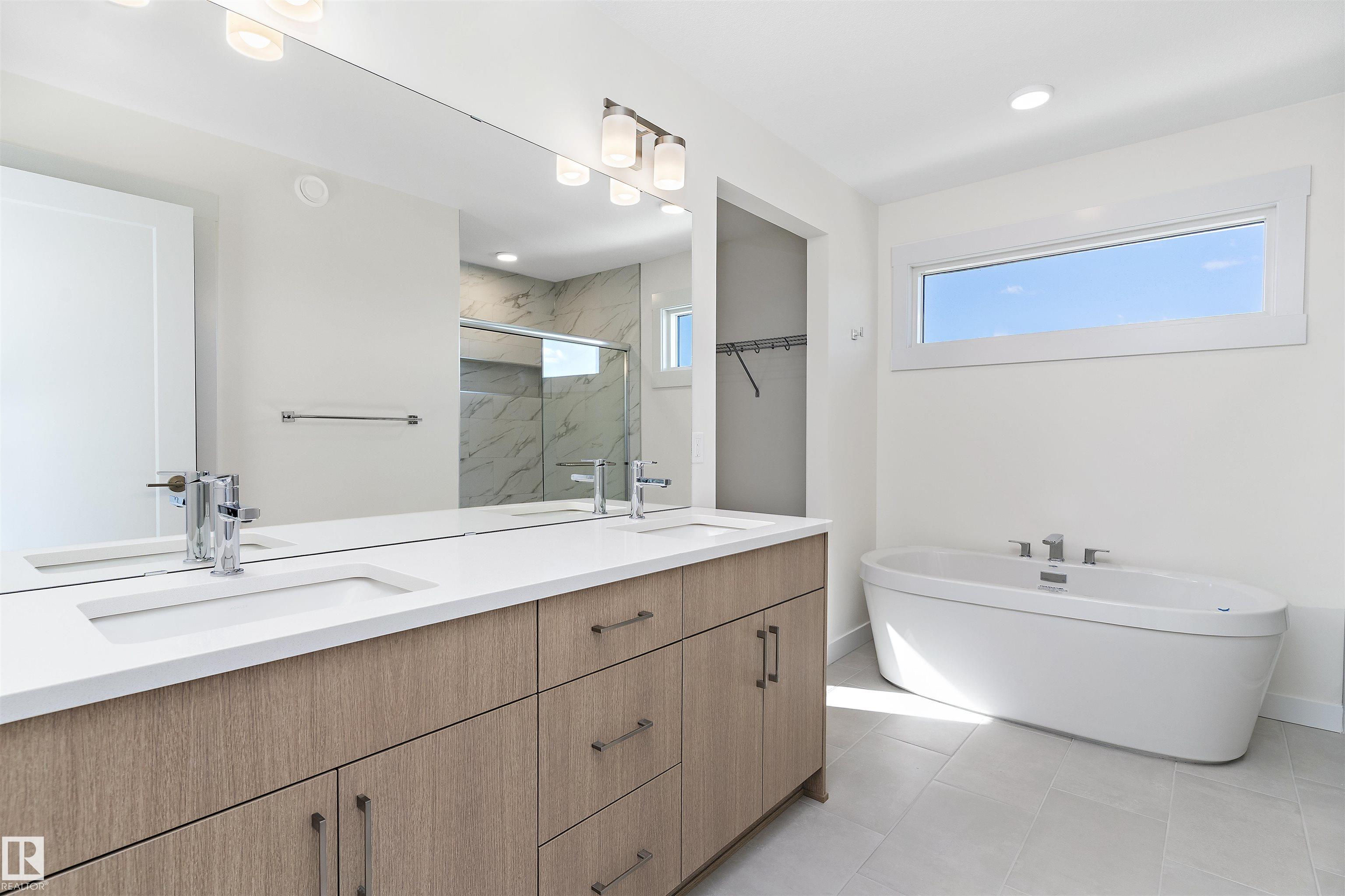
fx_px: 635
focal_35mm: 17
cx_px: 672
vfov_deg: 70.4
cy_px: 448
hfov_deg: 93.3
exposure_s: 1/50
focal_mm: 17
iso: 640
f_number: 8
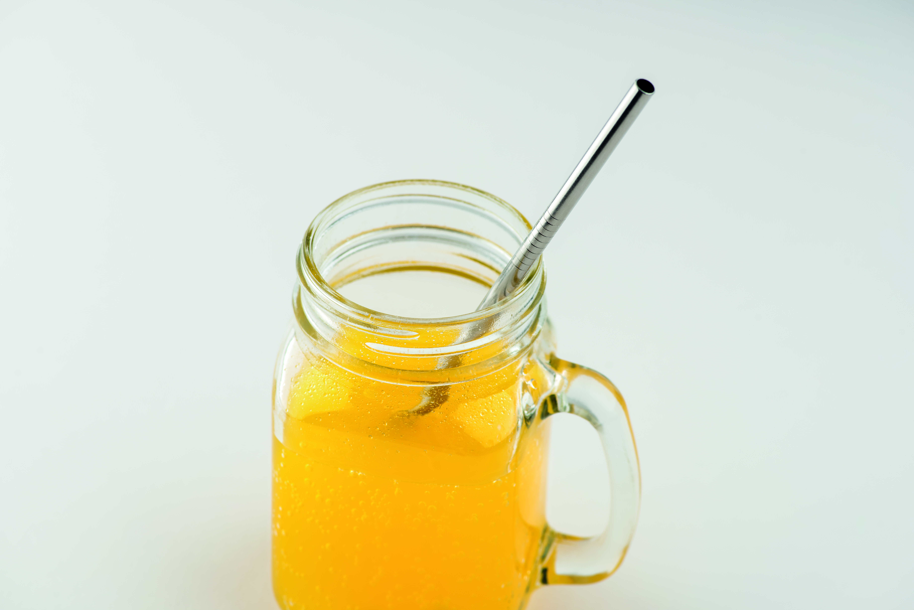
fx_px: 2667
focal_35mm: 105
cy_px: 305
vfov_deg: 13.1
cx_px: 457
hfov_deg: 19.5
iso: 100
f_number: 10
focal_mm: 105
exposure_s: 1/125
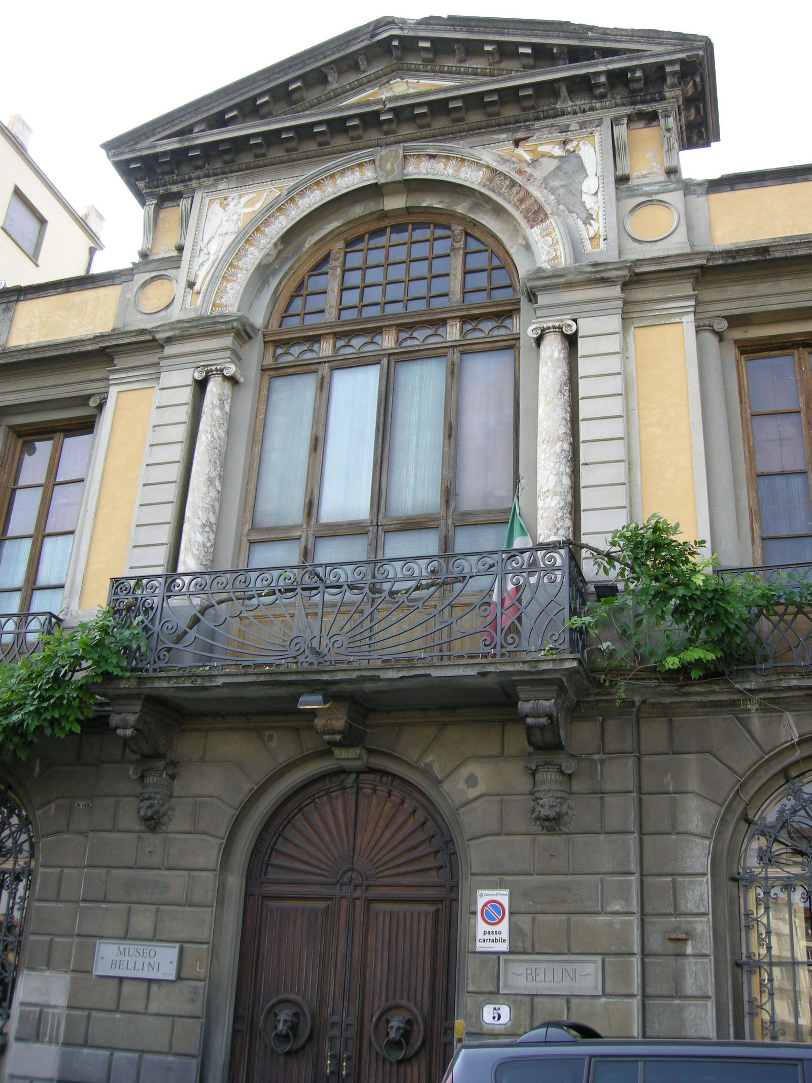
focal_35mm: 36
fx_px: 1126
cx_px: 406
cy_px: 542
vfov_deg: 51.4
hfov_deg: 39.7
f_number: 3.8
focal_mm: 7.5
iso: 64
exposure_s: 1/92.4
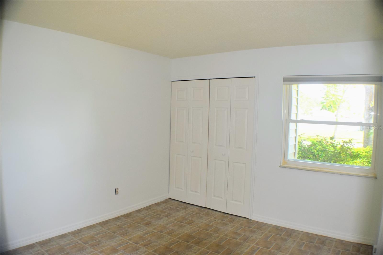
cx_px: 192
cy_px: 128
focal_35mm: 33
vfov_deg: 40.0
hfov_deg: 57.2
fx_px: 351
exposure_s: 1/125
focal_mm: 22
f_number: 5.6
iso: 720
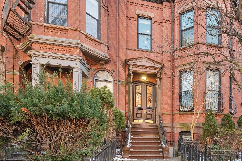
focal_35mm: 22
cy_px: 43
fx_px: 148
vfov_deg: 54.9
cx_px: 171
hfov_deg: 74.8
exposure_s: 1/100
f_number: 8
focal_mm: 14
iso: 400
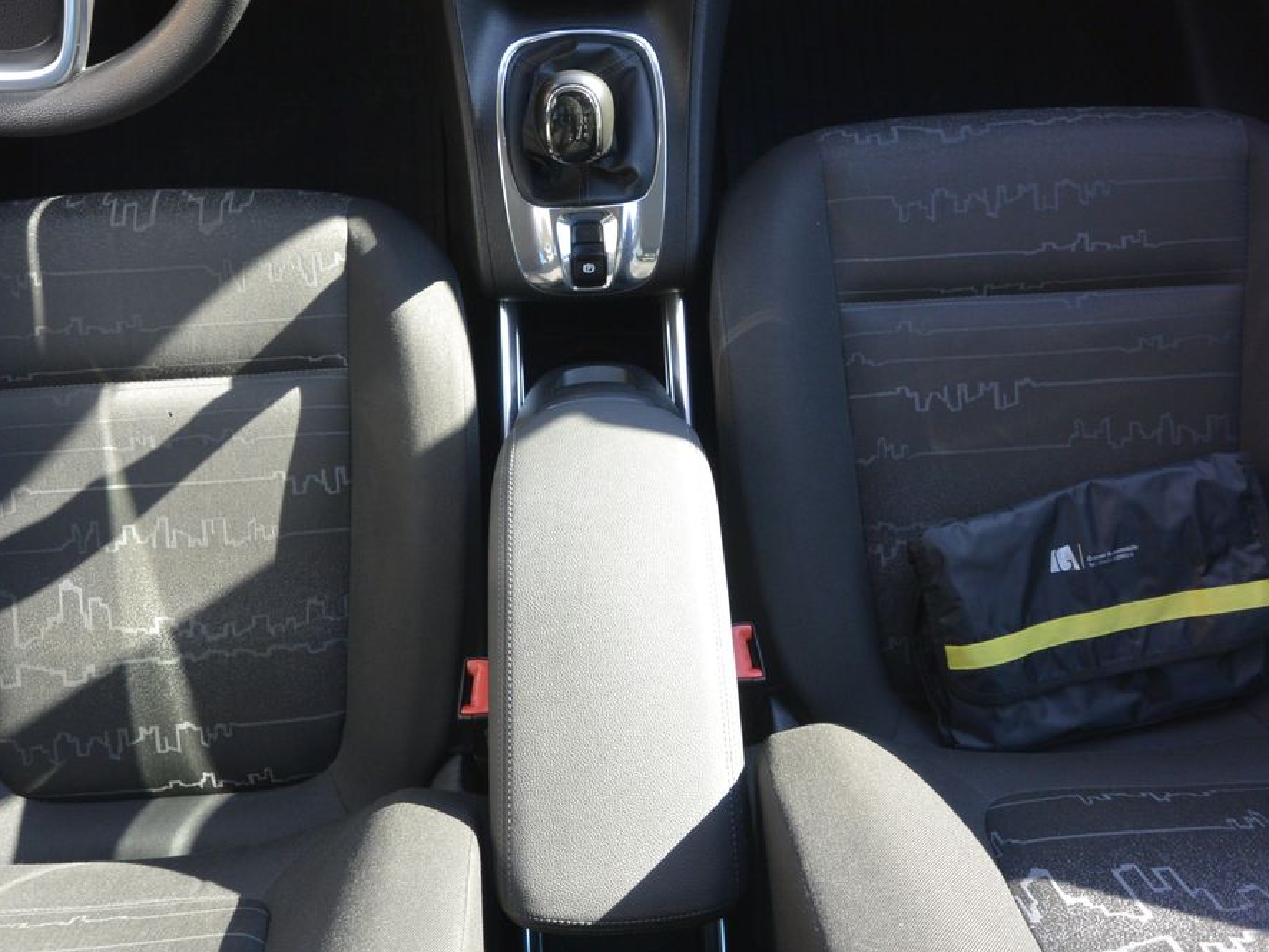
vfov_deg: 46.8
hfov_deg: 59.9
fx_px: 1100
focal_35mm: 30
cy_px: 466
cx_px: 624
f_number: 3.5
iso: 200
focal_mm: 10
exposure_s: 1/125
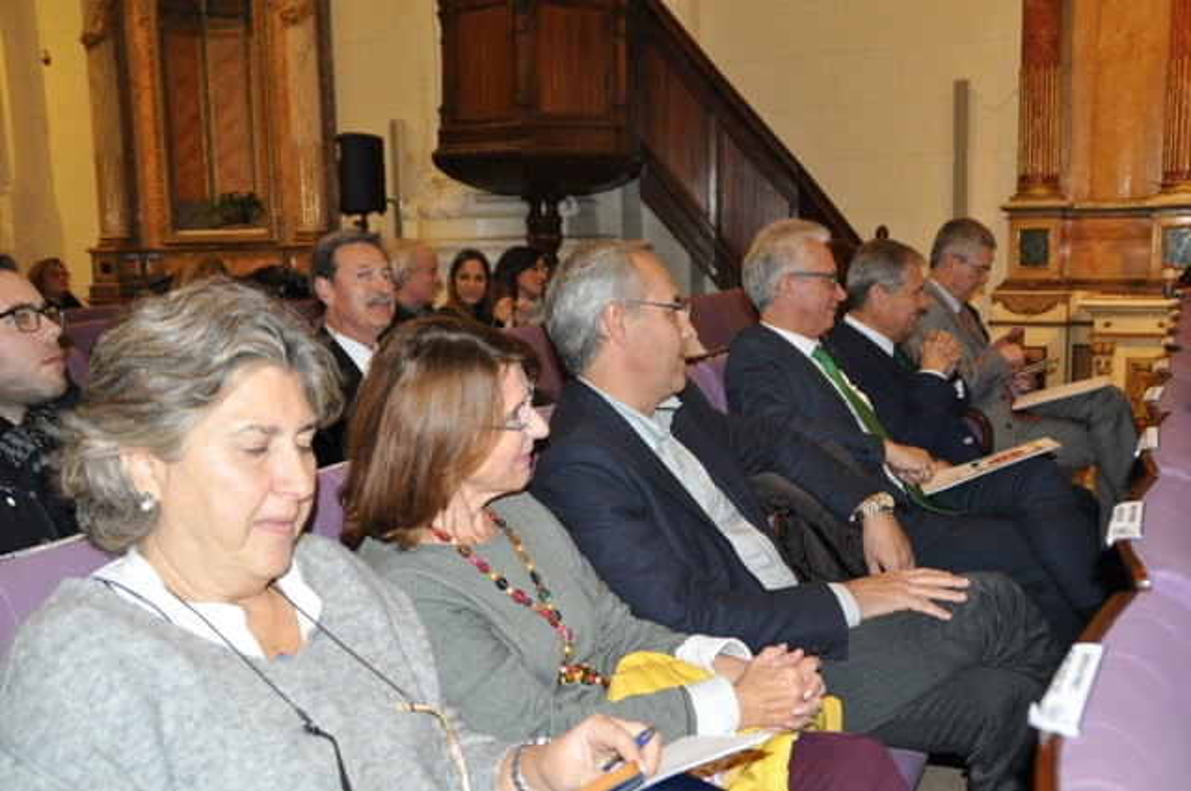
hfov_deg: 51.3
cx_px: 596
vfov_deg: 35.4
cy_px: 396
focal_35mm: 38
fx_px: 1239
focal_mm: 25
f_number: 3.8
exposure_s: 1/60
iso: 800
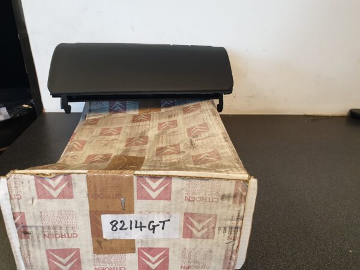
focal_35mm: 26
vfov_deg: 53.1
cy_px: 135
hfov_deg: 67.3
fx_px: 270
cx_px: 180
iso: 200
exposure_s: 1/50
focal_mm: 4.3
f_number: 2.4
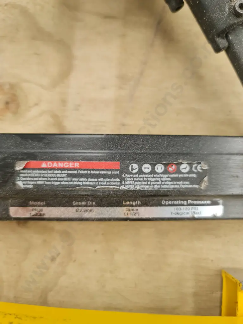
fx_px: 234
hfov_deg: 54.9
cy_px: 162
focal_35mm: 25
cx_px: 122
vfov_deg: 69.4
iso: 125
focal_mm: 7
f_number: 1.8
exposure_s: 1/100
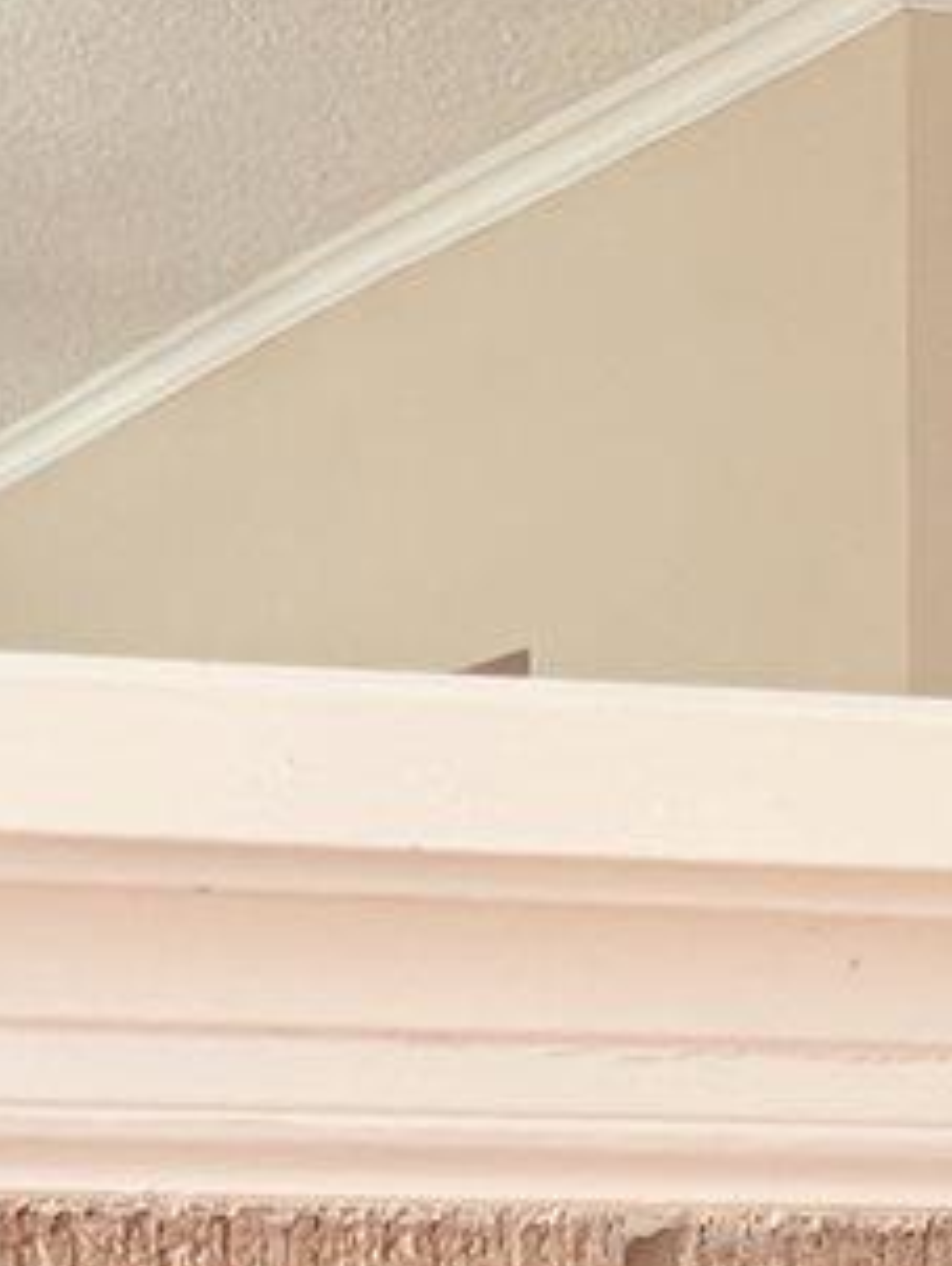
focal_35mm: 183
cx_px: 763
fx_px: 6701
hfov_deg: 8.1
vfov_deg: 10.4
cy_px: 2000
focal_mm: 6.76
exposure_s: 1/121
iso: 200
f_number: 1.78
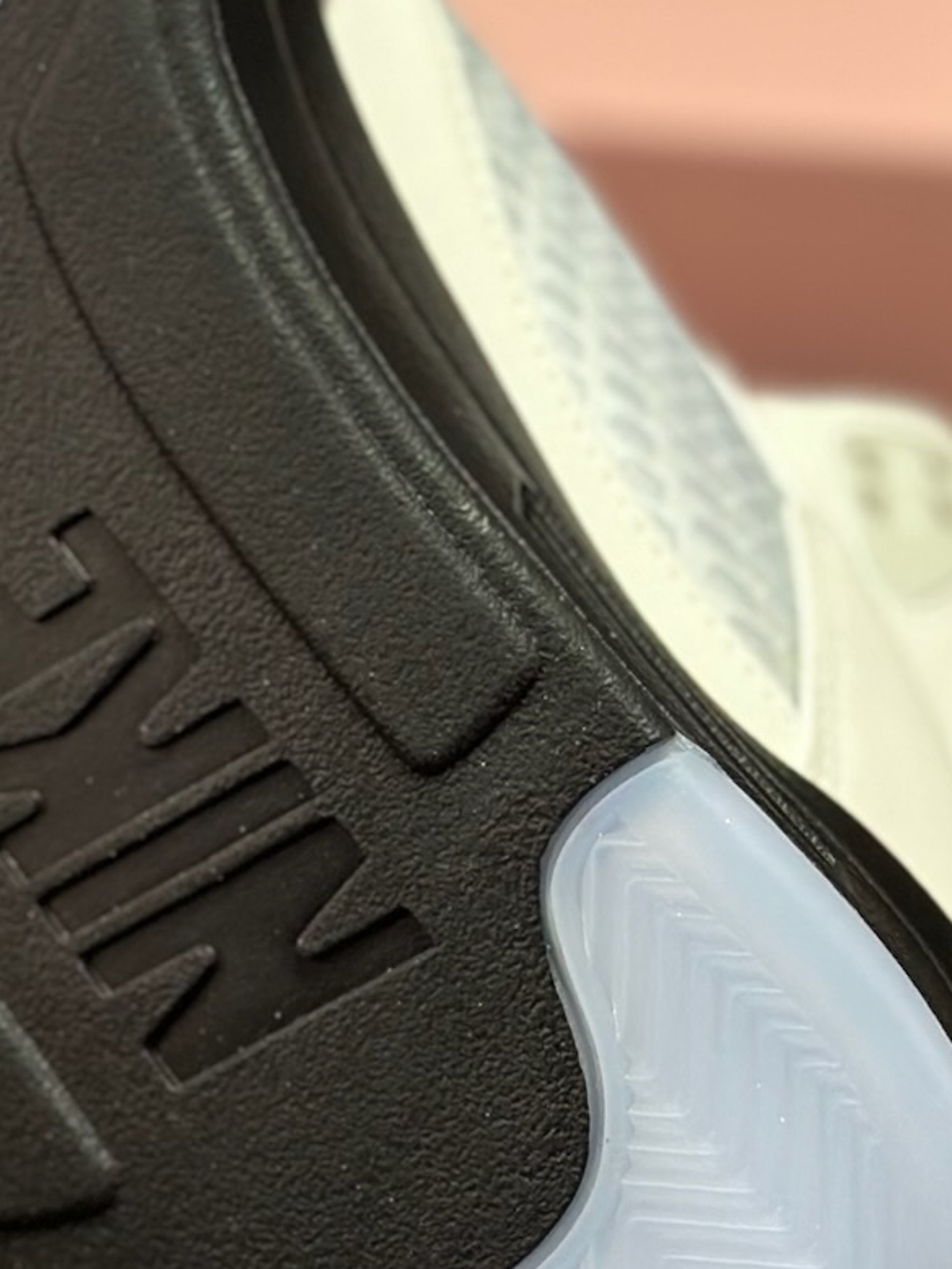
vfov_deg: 15.6
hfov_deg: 11.7
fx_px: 4620
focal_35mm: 126
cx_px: 179
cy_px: 400
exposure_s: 1/1073
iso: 80
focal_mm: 6.86
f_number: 1.78
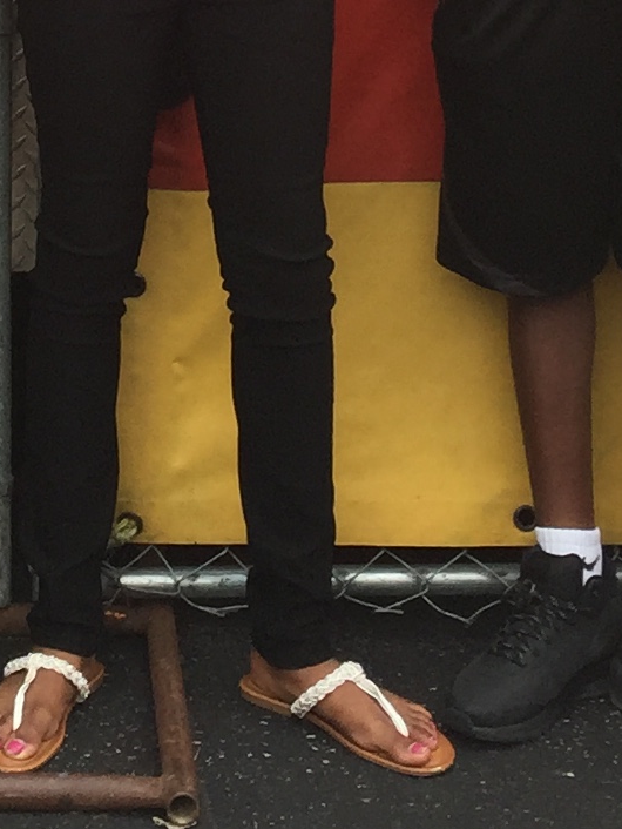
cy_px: -545
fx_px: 3208
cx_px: -15
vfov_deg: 13.5
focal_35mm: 134
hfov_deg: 11.0
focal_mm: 4.15
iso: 32
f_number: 2.2
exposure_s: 1/353
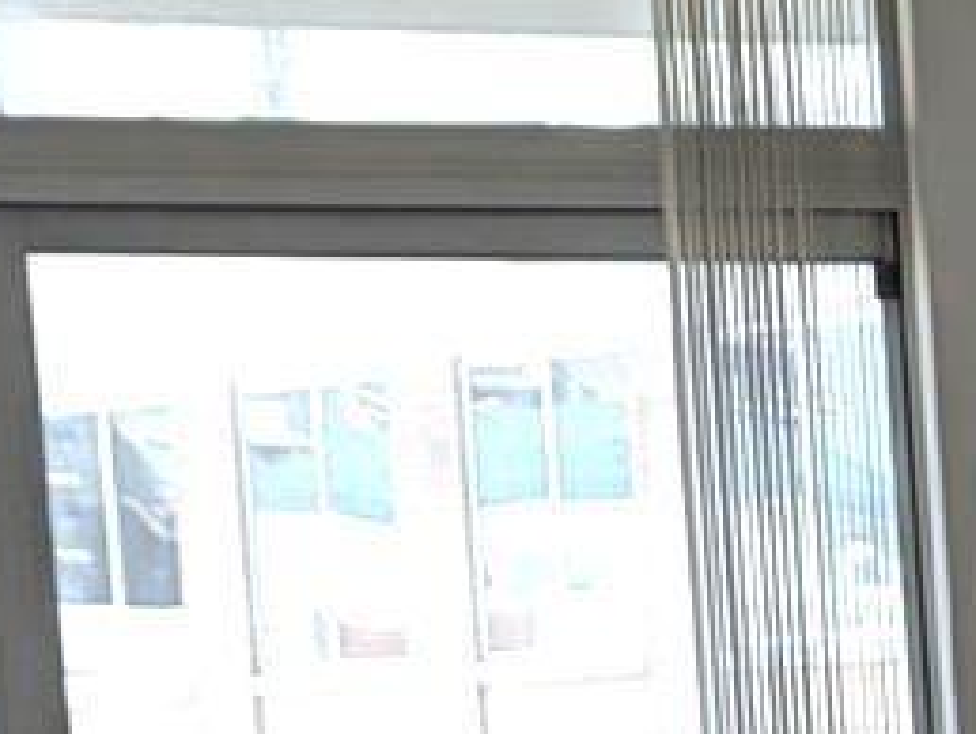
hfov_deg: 9.4
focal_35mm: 190
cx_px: 2292
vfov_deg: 7.4
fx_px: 5362
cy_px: 1604
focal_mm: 6.81
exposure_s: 1/120
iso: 47
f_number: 1.85
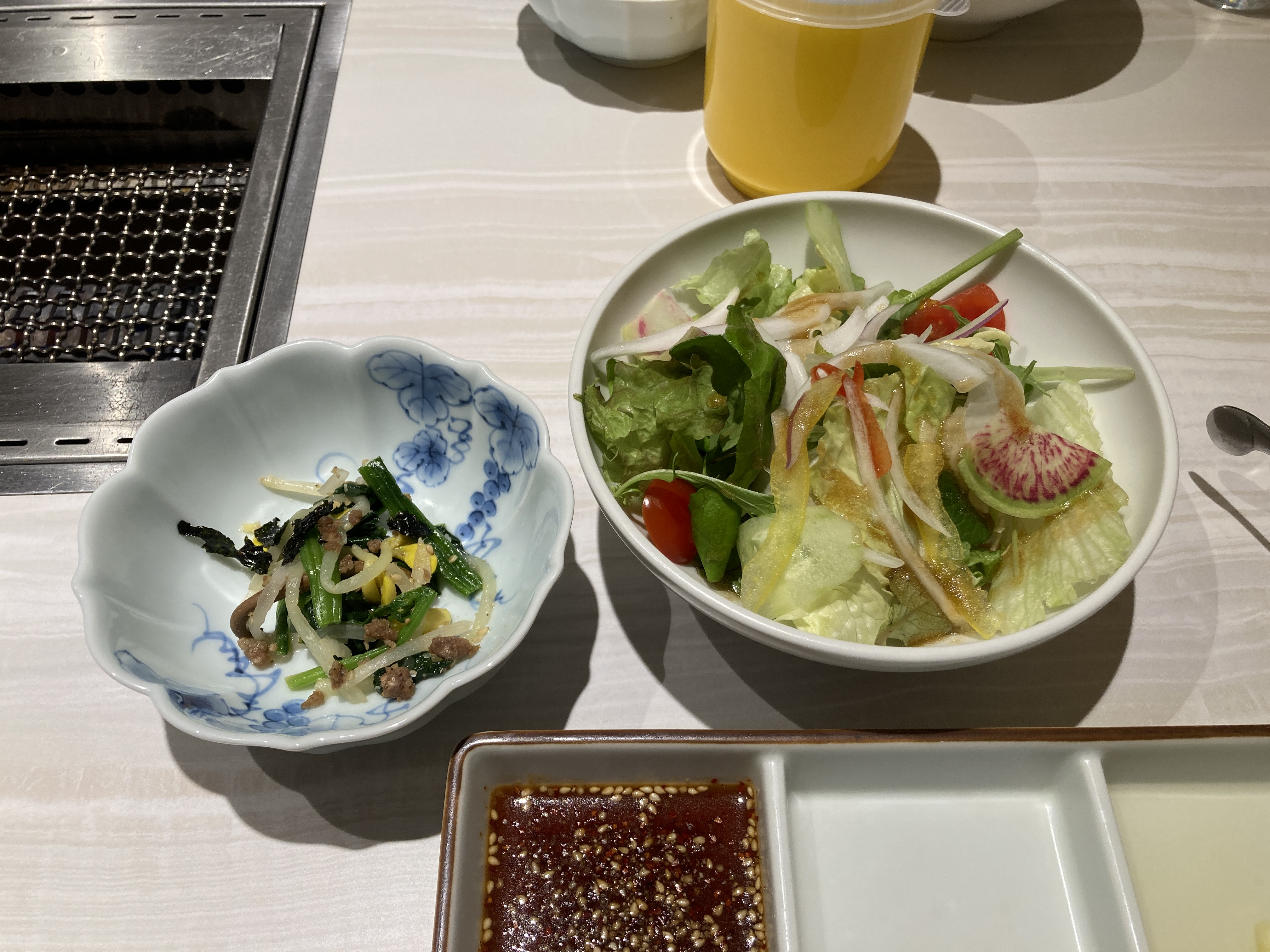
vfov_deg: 49.7
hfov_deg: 63.4
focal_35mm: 28
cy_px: 476
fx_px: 1027
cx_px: 635
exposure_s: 1/120
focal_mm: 3.99
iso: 50
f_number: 1.8
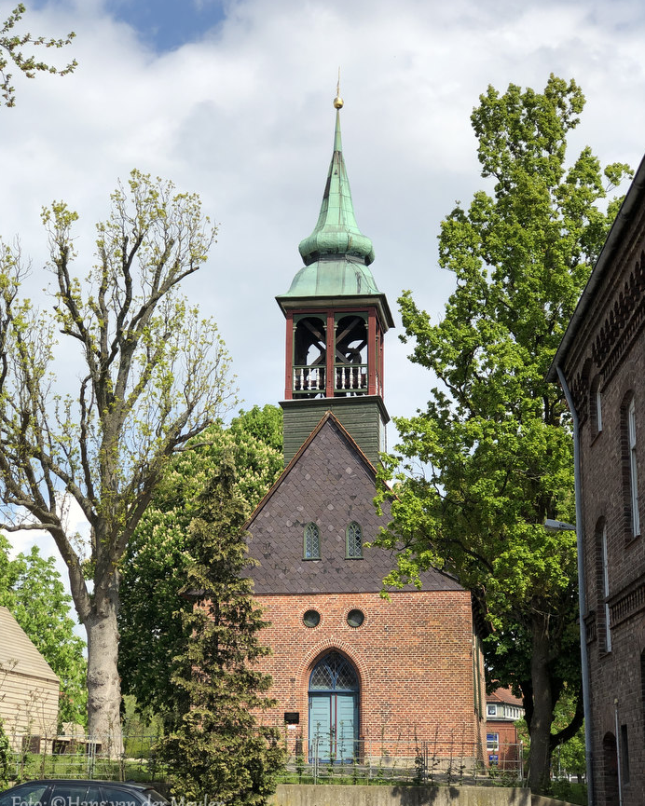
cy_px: 416
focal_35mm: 60
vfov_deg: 31.4
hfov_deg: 25.4
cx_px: 321
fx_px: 1432
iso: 20
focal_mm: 6.6
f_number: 2.8
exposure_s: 1/1000
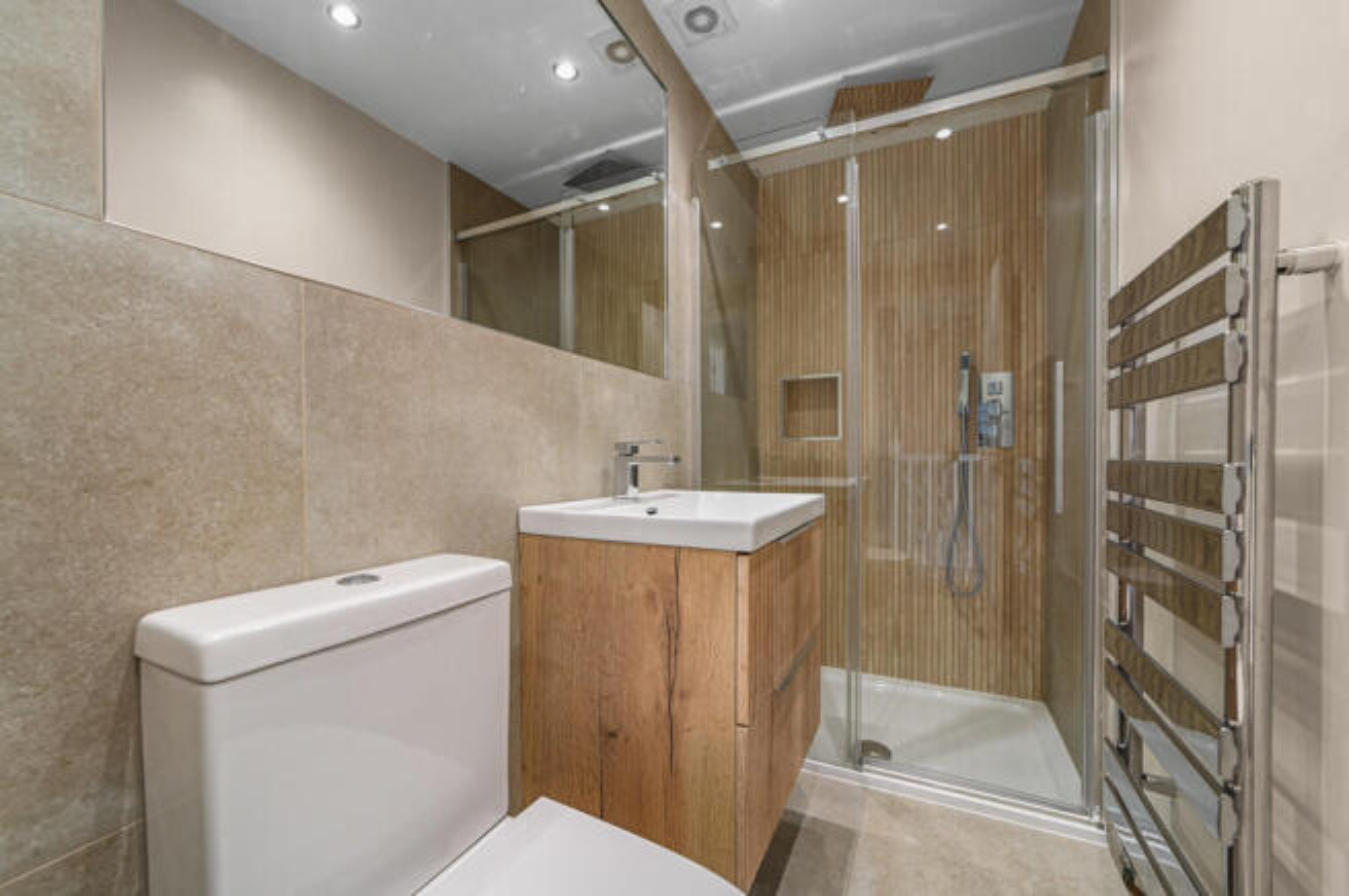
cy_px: 448
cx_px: 674
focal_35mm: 14
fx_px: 524
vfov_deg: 81.1
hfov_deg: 104.3
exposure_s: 1/1.67
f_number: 8
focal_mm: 14
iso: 400
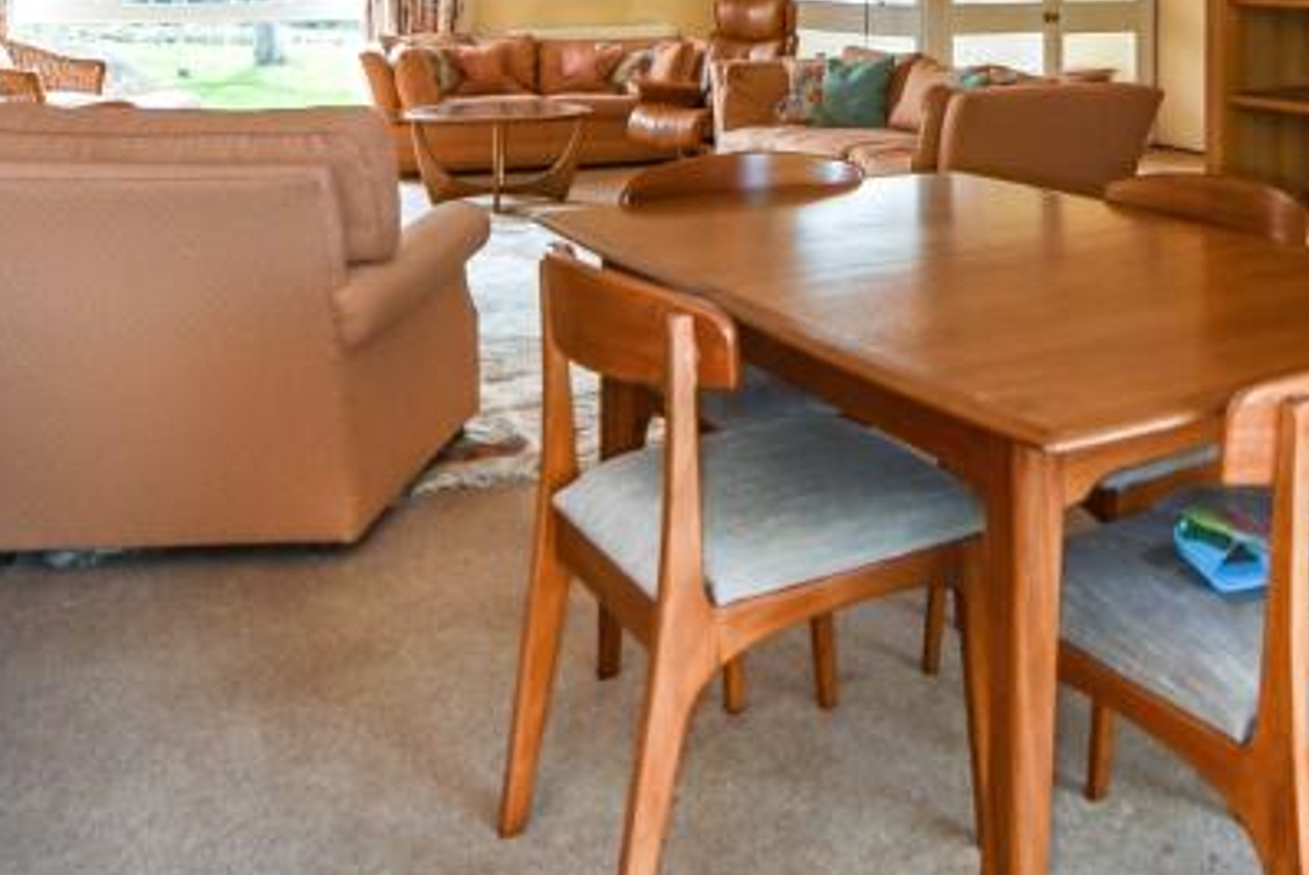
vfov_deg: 34.0
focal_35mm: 36
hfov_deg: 49.6
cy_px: 16
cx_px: 1069
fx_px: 1310
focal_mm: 14
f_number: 7.1
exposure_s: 1/125
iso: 400
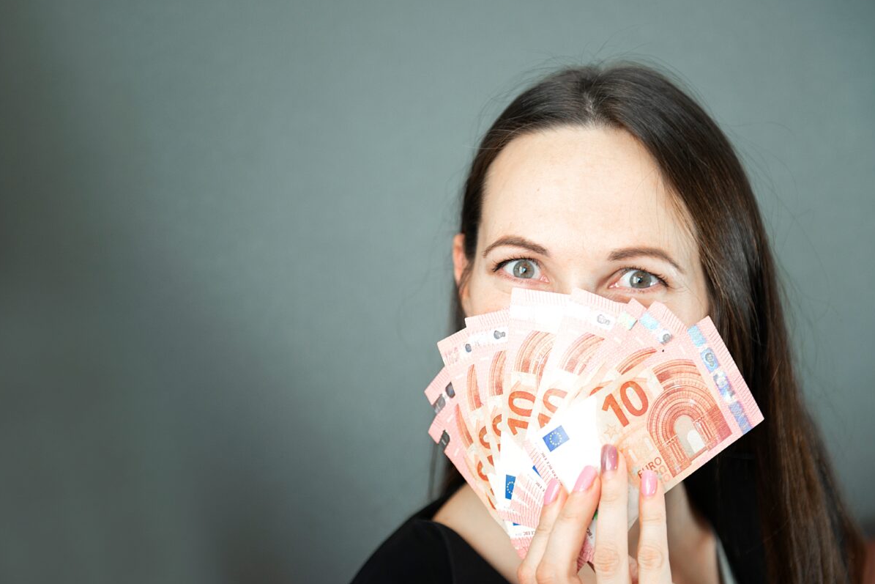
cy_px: 290
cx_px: 462
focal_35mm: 75
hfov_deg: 27.0
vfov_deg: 18.2
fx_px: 1823
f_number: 3.2
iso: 320
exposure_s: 1/125
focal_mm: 70
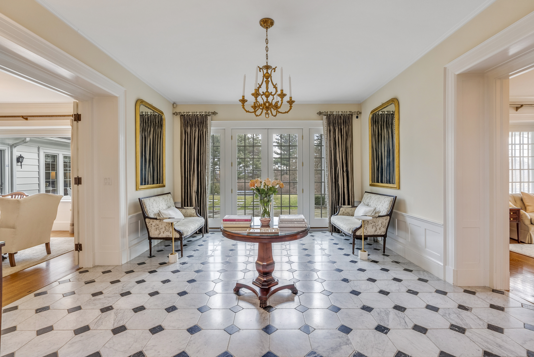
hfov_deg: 96.7
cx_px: 267
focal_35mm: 16
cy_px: 178
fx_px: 237
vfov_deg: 73.8
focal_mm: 16
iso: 100
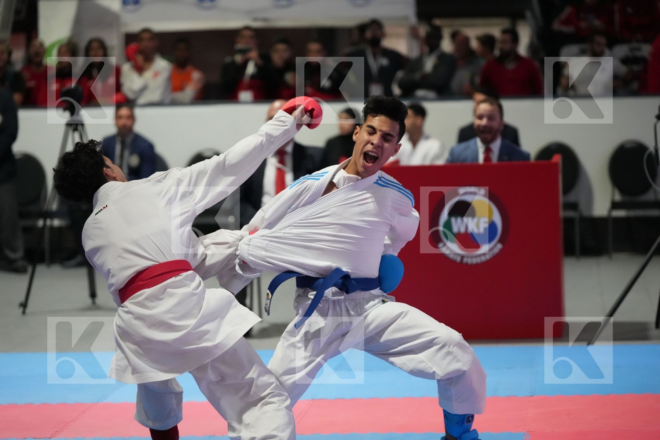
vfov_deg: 10.9
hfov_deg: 16.3
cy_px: 220
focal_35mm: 126
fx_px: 2310
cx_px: 330
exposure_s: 1/800
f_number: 2.8
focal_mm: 126
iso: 8000
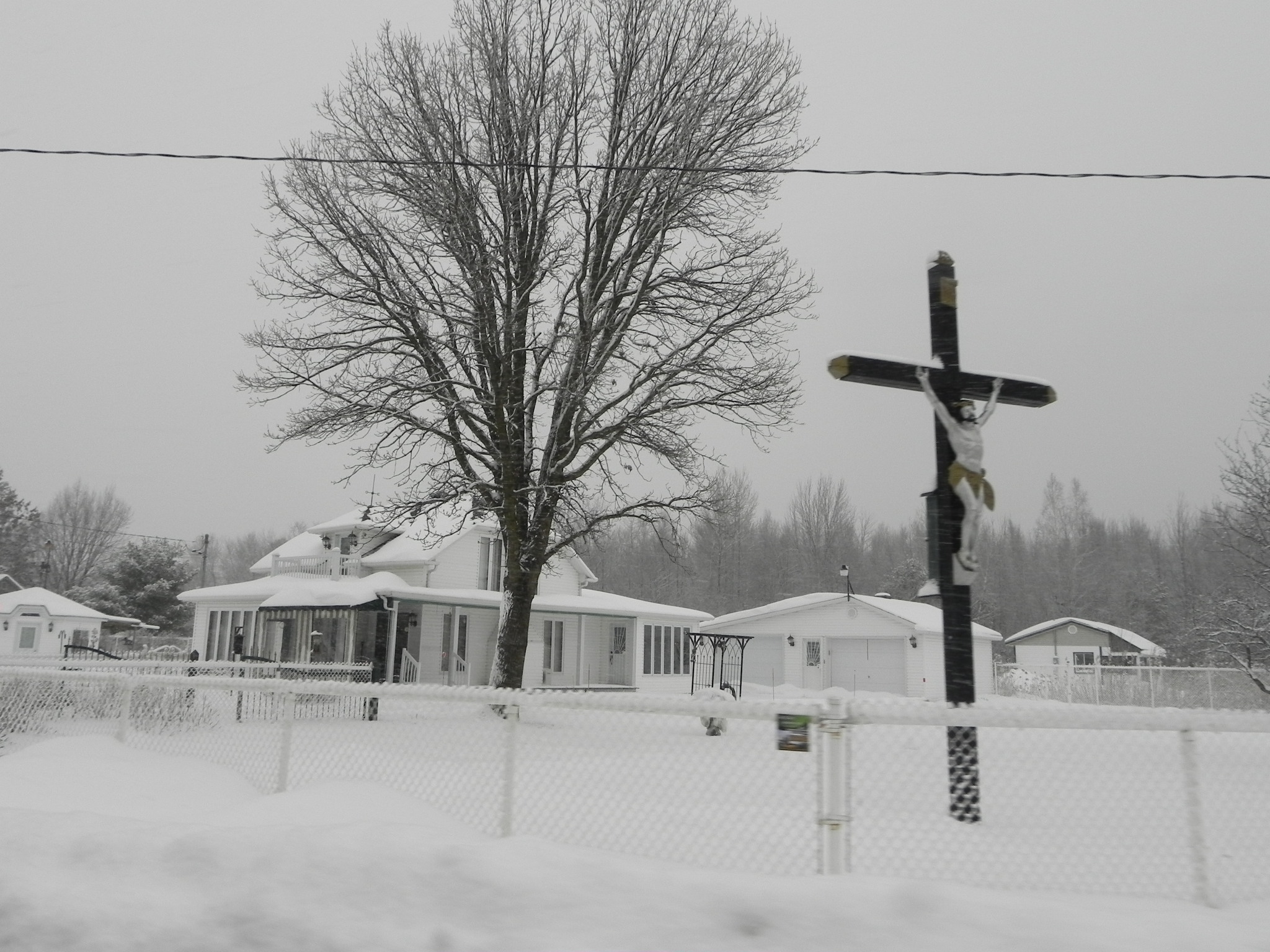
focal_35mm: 29
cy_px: 476
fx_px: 1064
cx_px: 635
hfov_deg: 61.7
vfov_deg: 48.2
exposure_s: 1/197
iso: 160
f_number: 5
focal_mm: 5.2
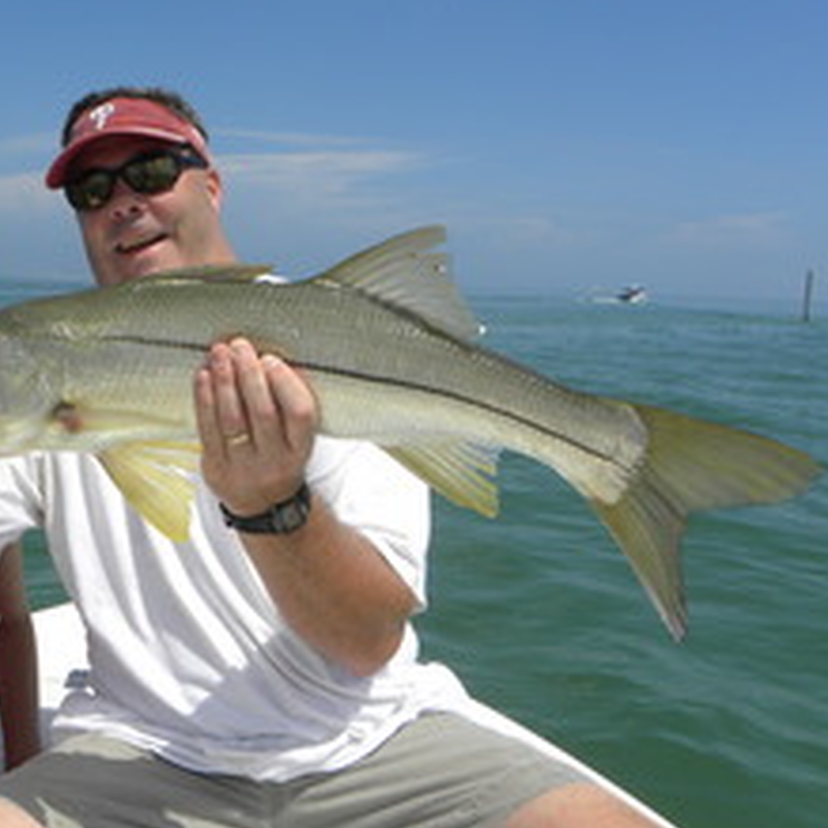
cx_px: 174
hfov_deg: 38.6
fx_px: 1137
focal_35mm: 42
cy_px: 367
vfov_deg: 40.0
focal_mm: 4.6
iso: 64
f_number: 7.1
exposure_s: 1/388
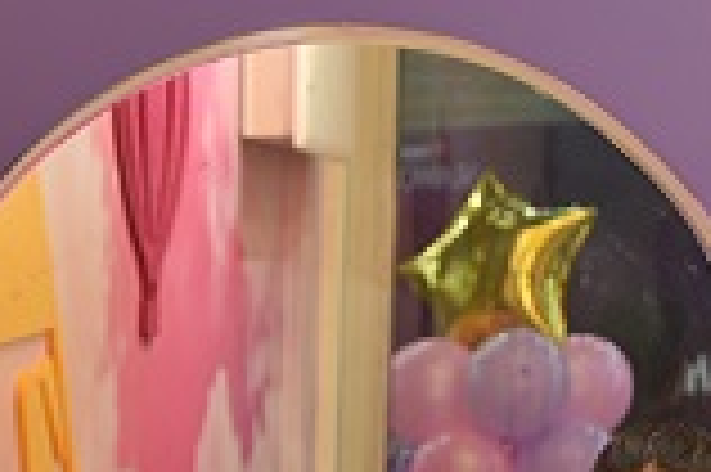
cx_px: -155
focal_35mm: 158
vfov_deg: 8.6
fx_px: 3117
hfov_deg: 12.7
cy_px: 510
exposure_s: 1/125
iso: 800
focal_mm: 50
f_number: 4
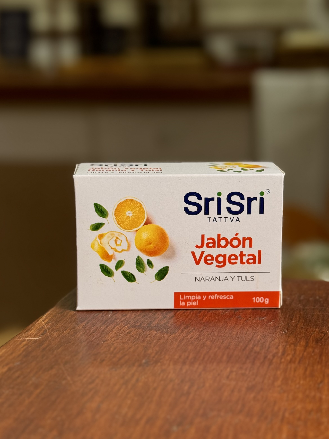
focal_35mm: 62
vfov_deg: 31.2
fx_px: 786
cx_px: 177
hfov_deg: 23.6
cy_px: 242
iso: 50
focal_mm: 6.76
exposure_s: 1/50
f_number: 1.78
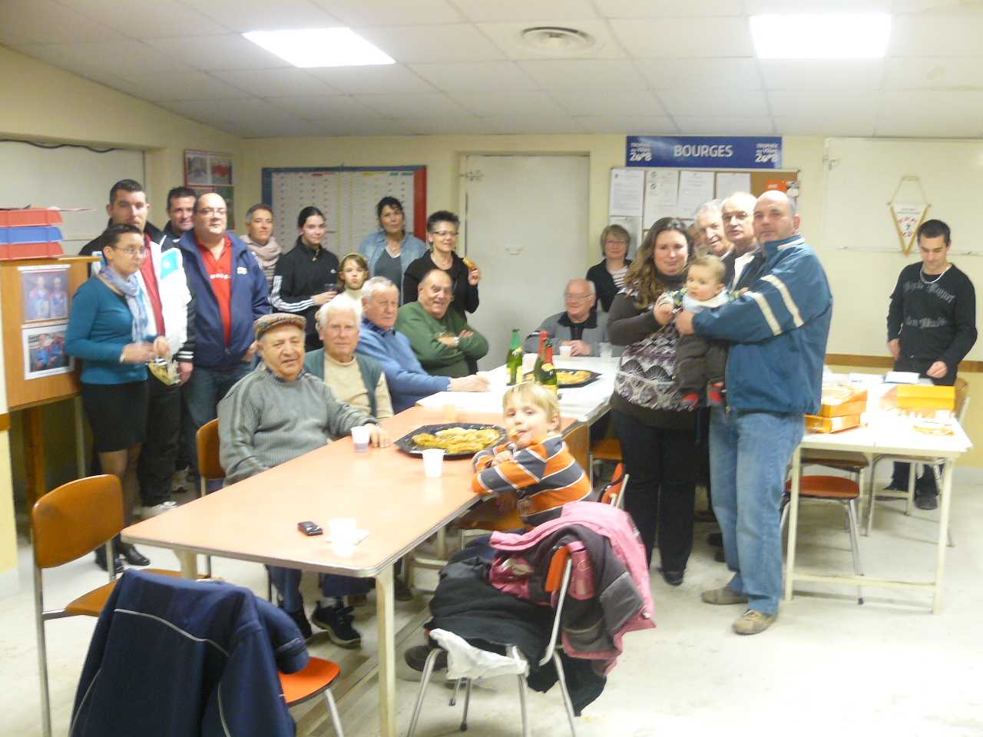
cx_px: 492
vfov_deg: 39.7
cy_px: 368
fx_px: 1022
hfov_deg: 51.4
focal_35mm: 36
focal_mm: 6
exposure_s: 1/8
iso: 200
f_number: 2.8
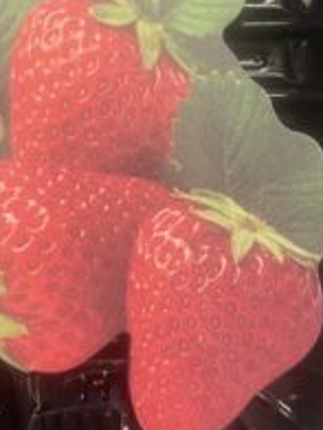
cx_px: 112
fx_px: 635
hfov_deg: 28.4
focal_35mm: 51
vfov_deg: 37.2
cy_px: 154
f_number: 1.6
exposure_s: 1/50
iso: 250
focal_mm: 5.1
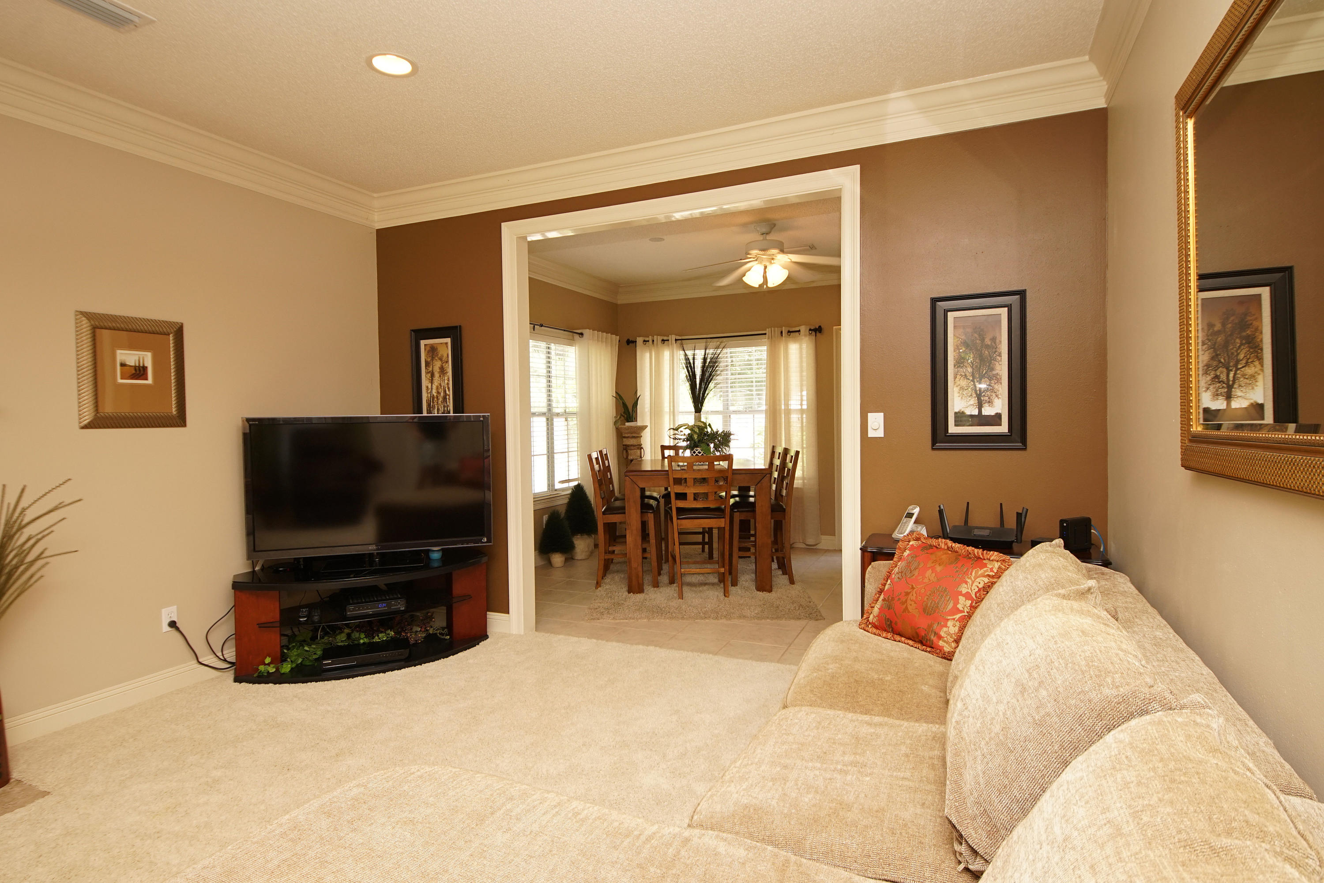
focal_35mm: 18
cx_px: 662
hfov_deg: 90.0
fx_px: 662
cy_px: 442
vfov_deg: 67.4
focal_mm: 12
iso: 400
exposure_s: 1/60
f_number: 4.5
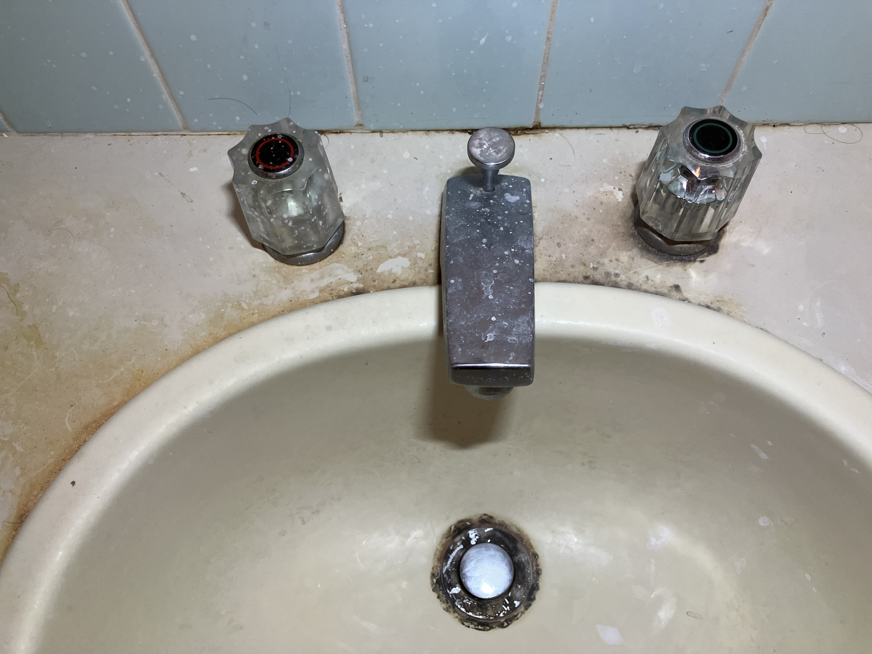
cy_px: 327
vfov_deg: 49.7
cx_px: 436
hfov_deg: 63.4
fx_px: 705
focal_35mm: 28
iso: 80
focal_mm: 3.99
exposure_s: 1/120
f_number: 1.8
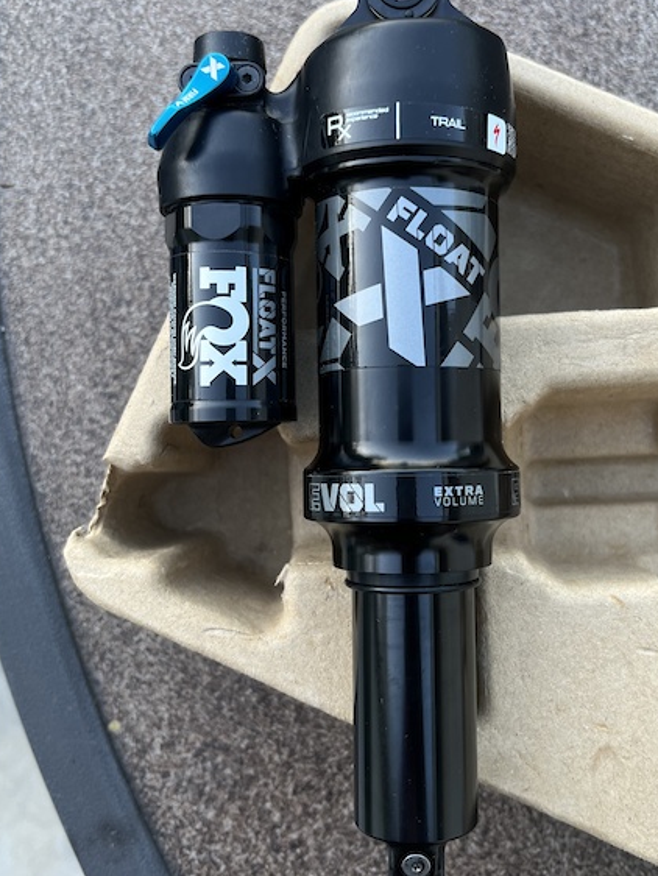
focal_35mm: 37
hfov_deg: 38.5
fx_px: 937
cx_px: 394
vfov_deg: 50.1
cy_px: 405
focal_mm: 5.7
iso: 64
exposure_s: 1/121
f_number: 1.5
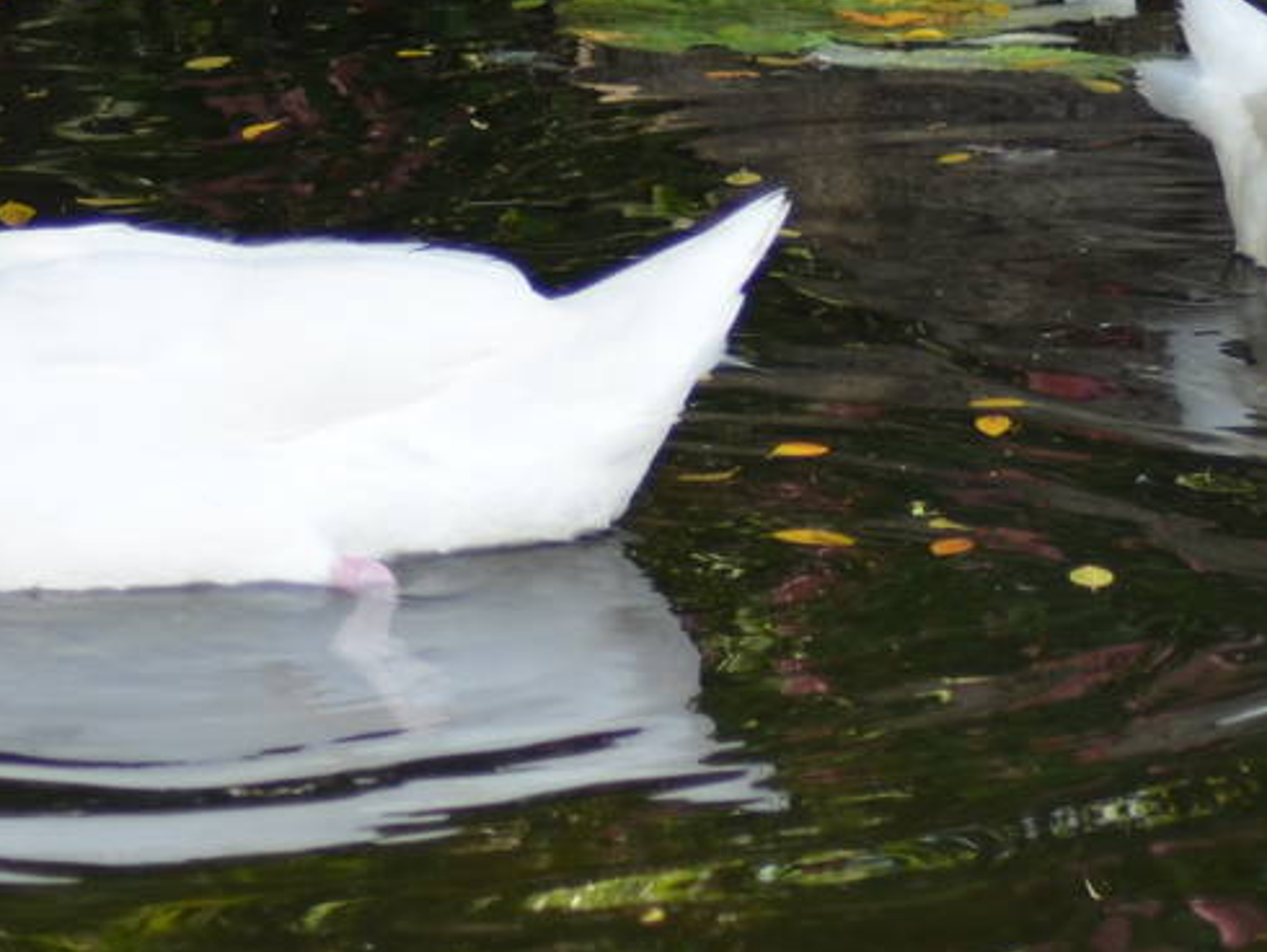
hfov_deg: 6.0
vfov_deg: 4.5
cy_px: 57
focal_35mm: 329
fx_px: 12048
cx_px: 802
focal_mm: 70
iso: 200
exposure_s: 1/160
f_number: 4
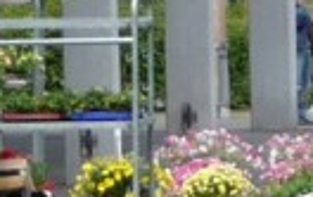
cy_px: 83
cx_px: 1003
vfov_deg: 2.3
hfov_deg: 3.5
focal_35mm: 578
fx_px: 4939
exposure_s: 1/320
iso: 100
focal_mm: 9.3
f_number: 4.3
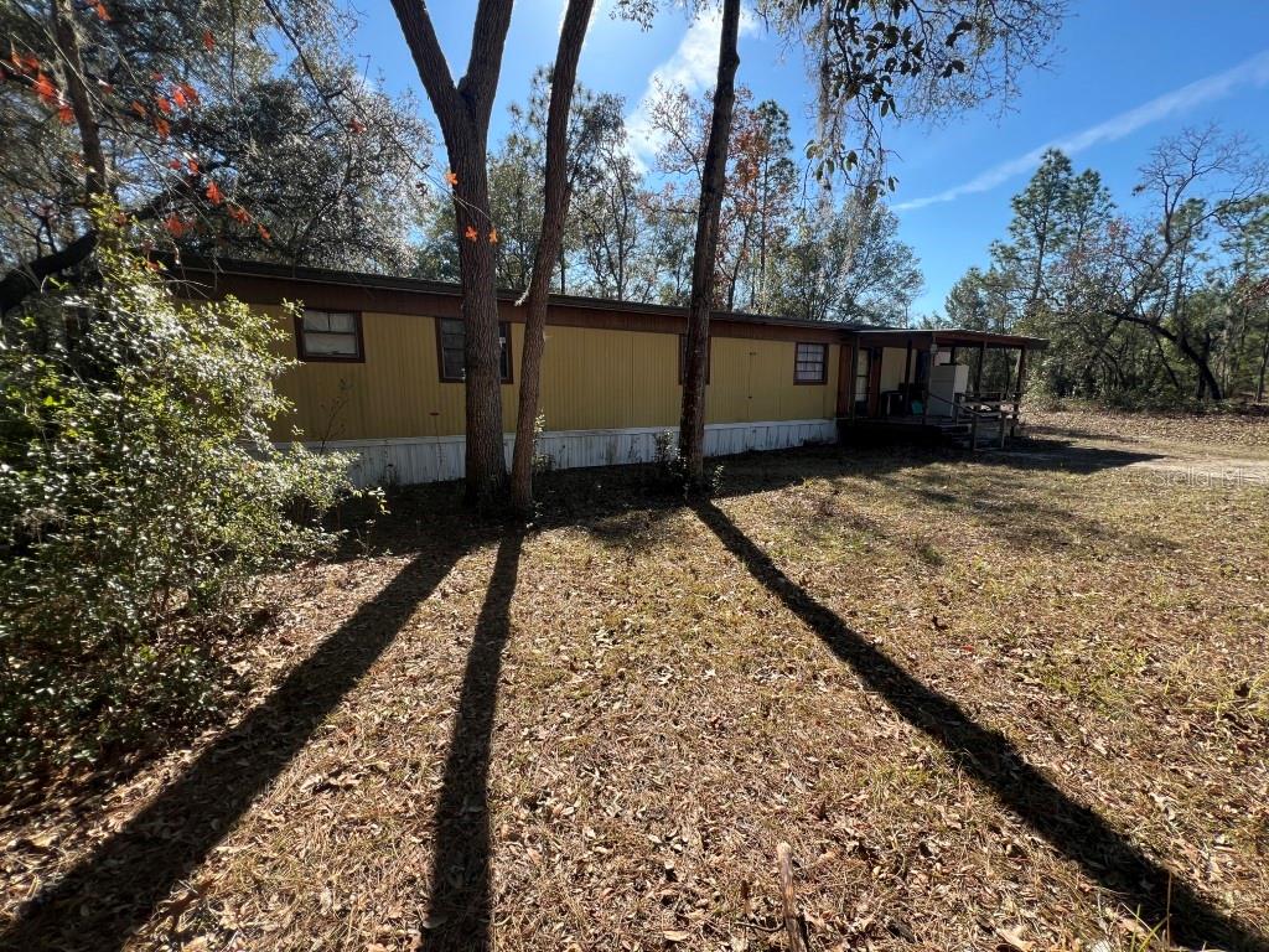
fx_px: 477
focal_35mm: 13
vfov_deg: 89.9
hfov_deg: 106.2
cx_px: 634
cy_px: 476
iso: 32
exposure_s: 1/485
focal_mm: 1.57
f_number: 1.8
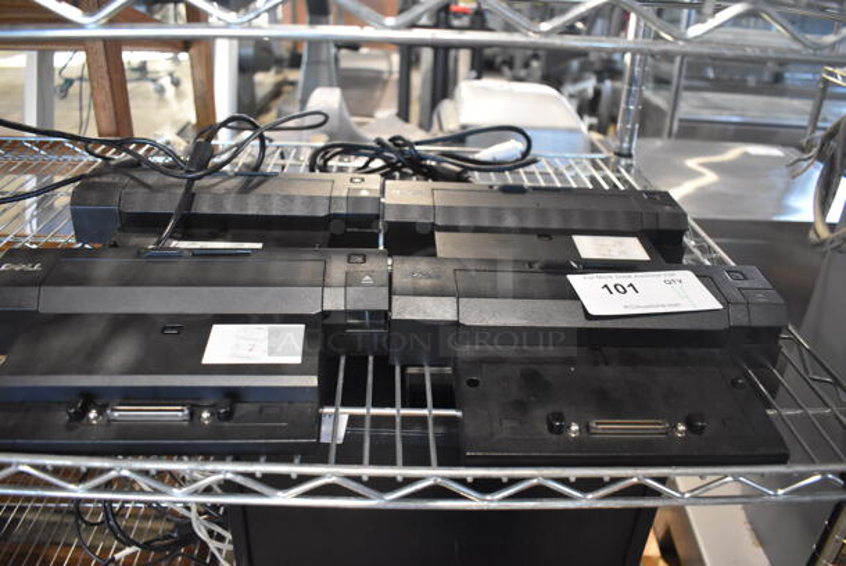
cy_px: 283
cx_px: 423
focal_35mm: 27
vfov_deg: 48.0
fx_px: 635
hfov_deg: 67.3
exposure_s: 1/125
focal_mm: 18
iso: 2800
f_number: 3.5
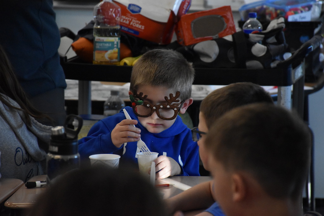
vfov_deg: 6.5
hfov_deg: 9.8
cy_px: 108
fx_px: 1890
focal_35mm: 210
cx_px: 162
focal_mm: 140
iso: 5000
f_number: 5.6
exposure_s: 1/320
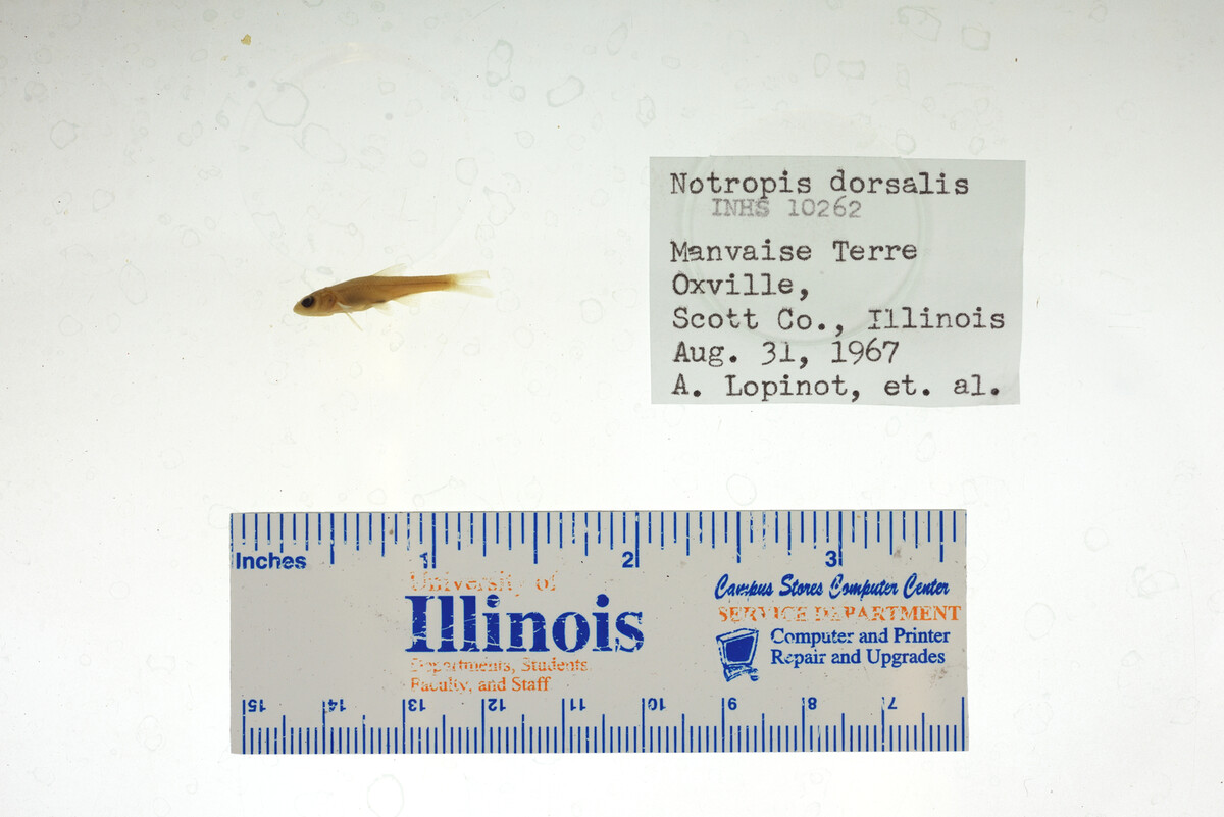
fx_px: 2041
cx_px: 612
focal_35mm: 60
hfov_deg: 33.4
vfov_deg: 22.6
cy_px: 408
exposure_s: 1/200
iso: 100
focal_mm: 60
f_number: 10
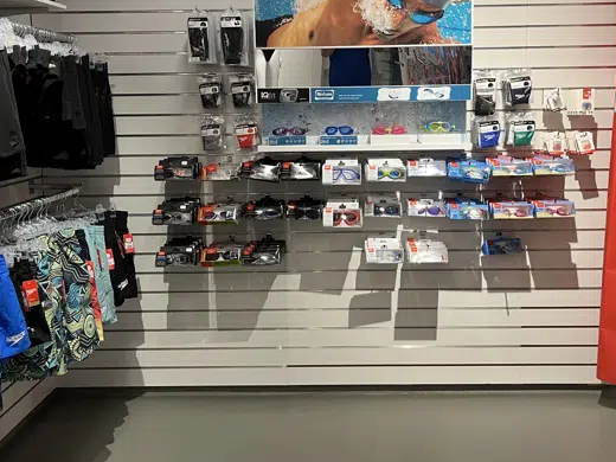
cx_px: 341
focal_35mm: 40
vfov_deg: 35.8
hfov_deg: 46.7
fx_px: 712
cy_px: 184
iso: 80
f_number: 1.6
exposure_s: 1/50
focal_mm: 5.1
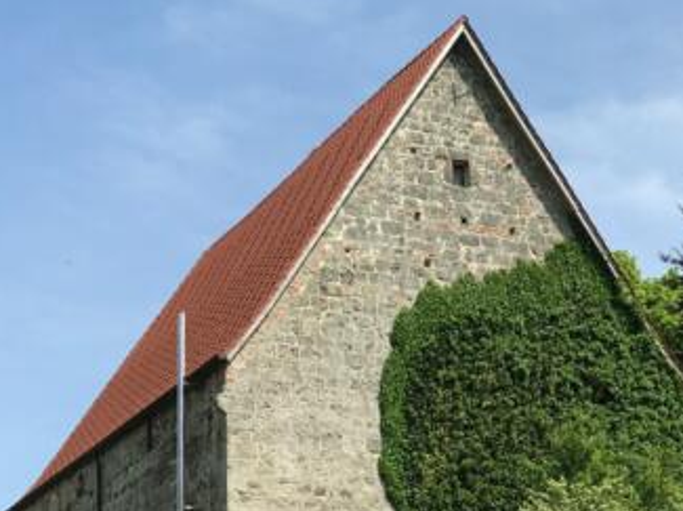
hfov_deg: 19.1
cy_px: 444
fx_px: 2030
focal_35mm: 103
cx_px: 239
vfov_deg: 14.2
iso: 20
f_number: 2.8
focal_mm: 6.6
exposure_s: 1/709
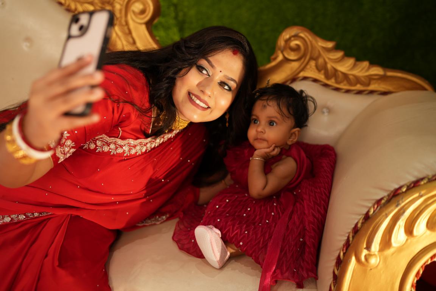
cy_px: 146
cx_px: 218
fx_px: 424
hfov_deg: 54.4
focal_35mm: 35
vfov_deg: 37.9
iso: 160
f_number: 1.8
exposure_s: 1/125
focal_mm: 35
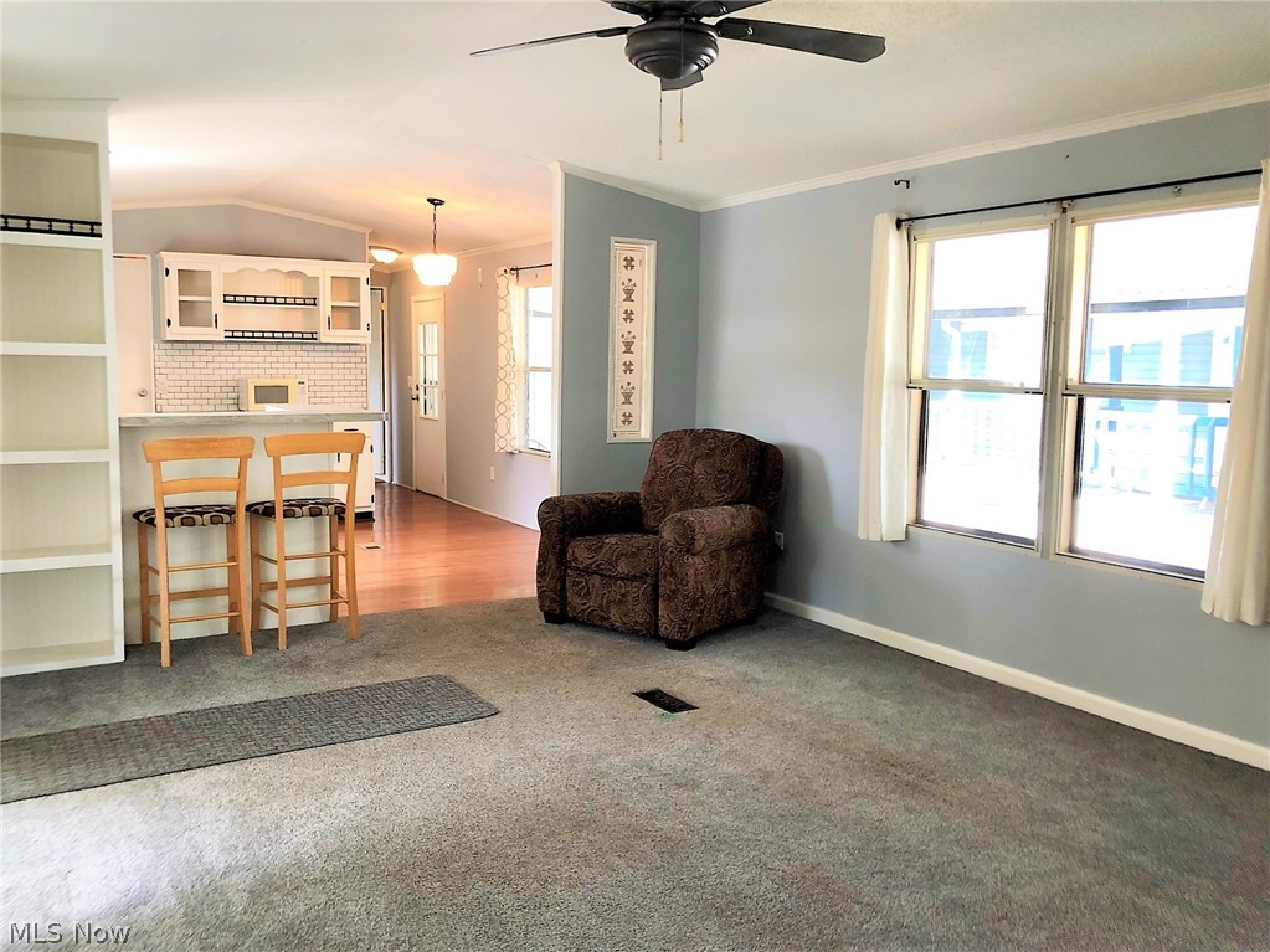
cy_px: 476
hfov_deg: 63.4
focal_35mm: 28
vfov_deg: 49.7
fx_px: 1027
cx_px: 635
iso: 40
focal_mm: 3.99
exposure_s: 1/30
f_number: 1.8
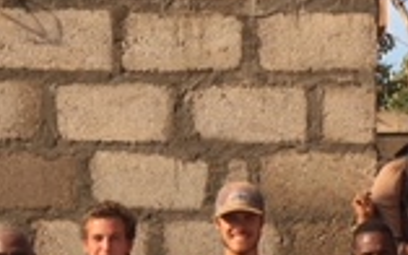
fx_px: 1389
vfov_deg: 10.2
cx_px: 327
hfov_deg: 16.6
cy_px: 375
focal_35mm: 125
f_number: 2.2
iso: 25
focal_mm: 4.15
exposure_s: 1/986
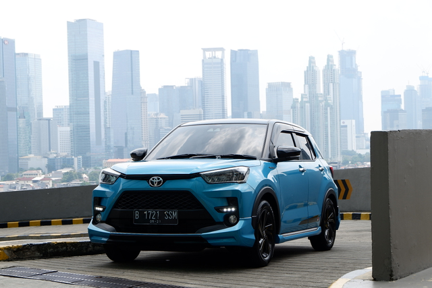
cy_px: 144
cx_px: 216
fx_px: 900
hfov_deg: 27.0
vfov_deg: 18.2
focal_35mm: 75
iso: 200
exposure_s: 1/400
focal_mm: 50
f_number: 6.4
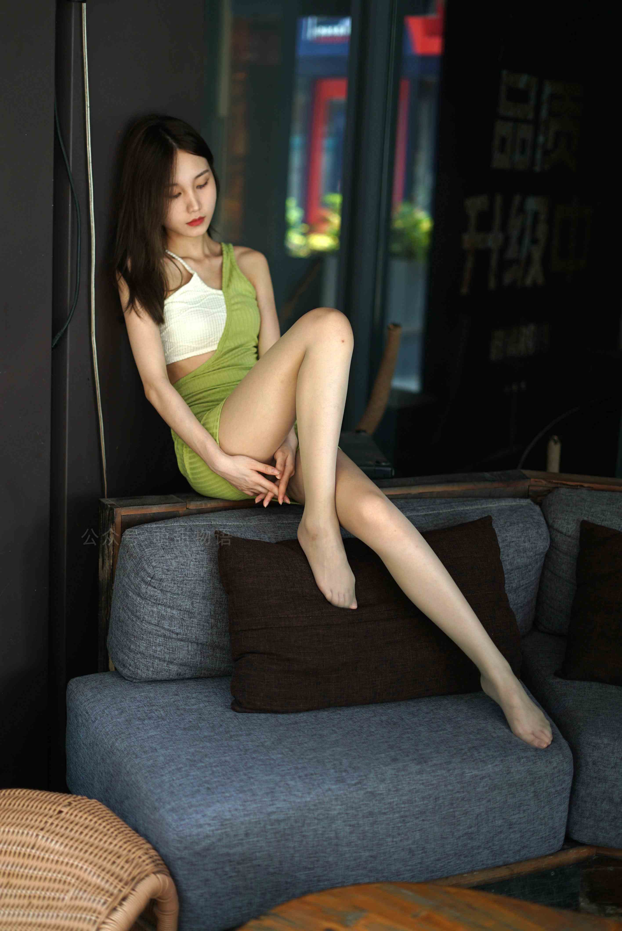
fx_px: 1294
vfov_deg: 39.6
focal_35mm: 50
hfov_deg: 27.0
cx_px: 311
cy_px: 466
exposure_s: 1/100
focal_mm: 50
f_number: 1.8
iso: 200
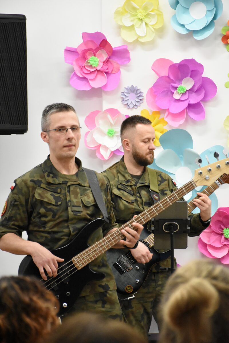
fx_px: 1431
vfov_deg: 13.7
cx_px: 114
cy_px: 172
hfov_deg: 9.1
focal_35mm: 150
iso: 5600
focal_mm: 100
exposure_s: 1/125
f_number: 5.6
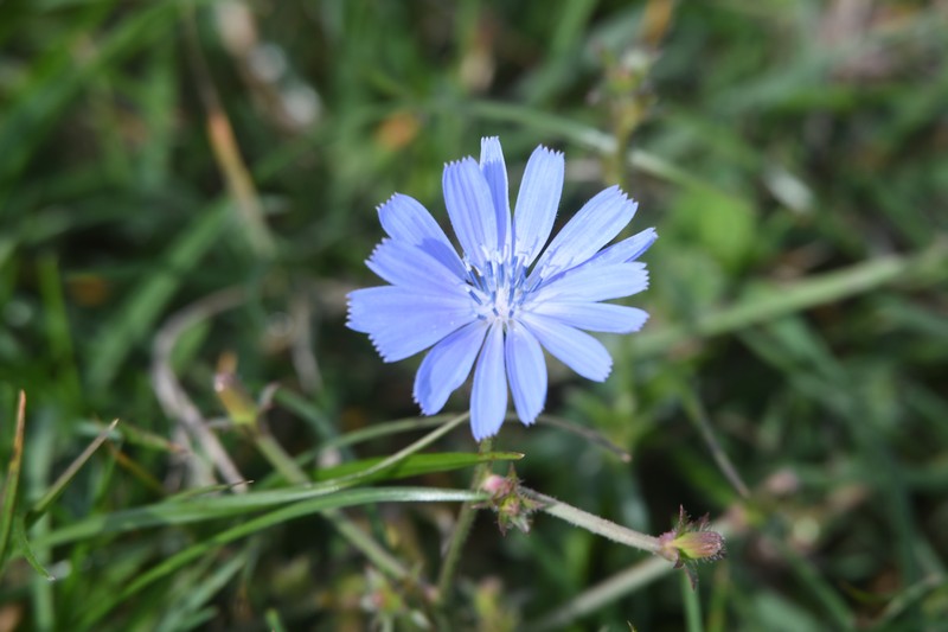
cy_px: 316
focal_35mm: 750
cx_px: 474
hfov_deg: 2.8
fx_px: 19745
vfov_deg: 1.8
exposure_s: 1/800
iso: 400
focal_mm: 500
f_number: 9
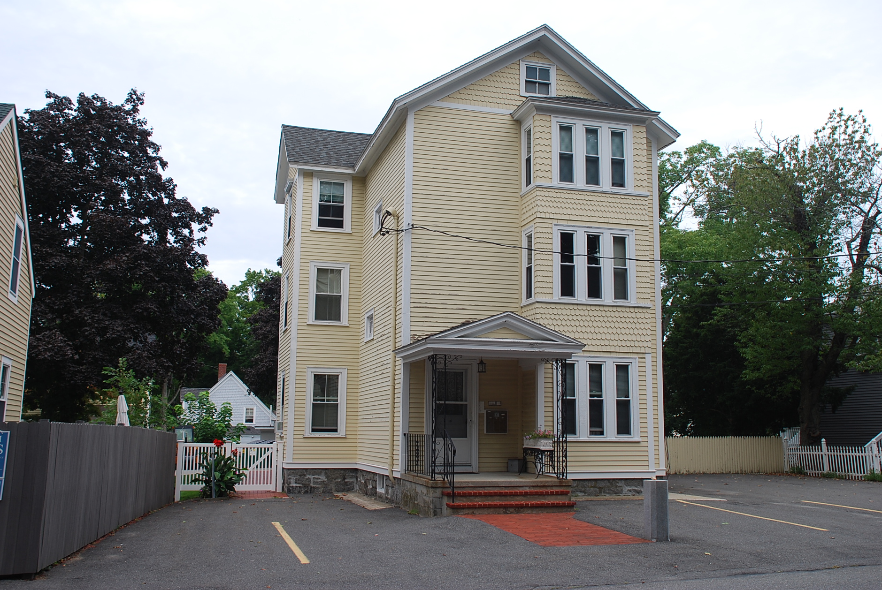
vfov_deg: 39.0
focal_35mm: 34
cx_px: 443
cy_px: 287
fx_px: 834
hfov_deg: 55.7
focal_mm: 22
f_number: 7.1
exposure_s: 1/200
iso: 100
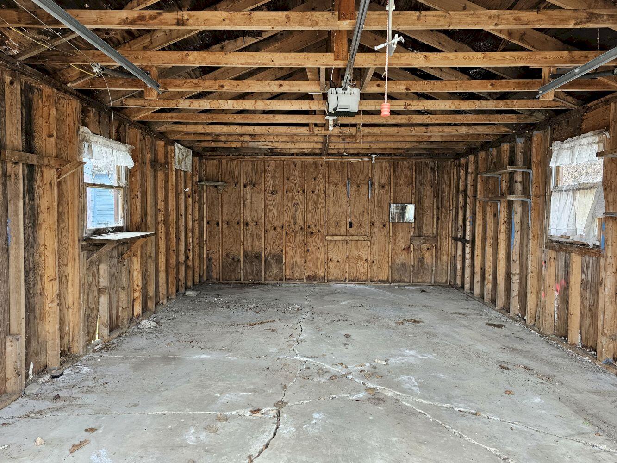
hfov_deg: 73.9
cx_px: 308
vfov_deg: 58.9
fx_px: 410
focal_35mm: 23
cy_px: 232
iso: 250
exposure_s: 1/120
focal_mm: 6.3
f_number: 1.7
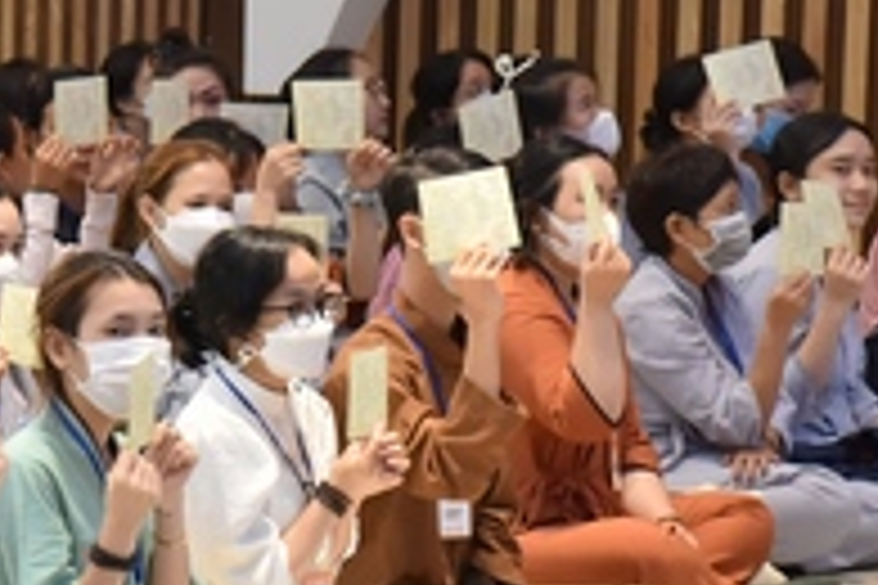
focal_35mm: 250
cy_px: 428
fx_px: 6097
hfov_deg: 8.1
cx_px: -482
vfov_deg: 5.5
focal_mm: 75
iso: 2500
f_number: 5.6
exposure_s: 1/125
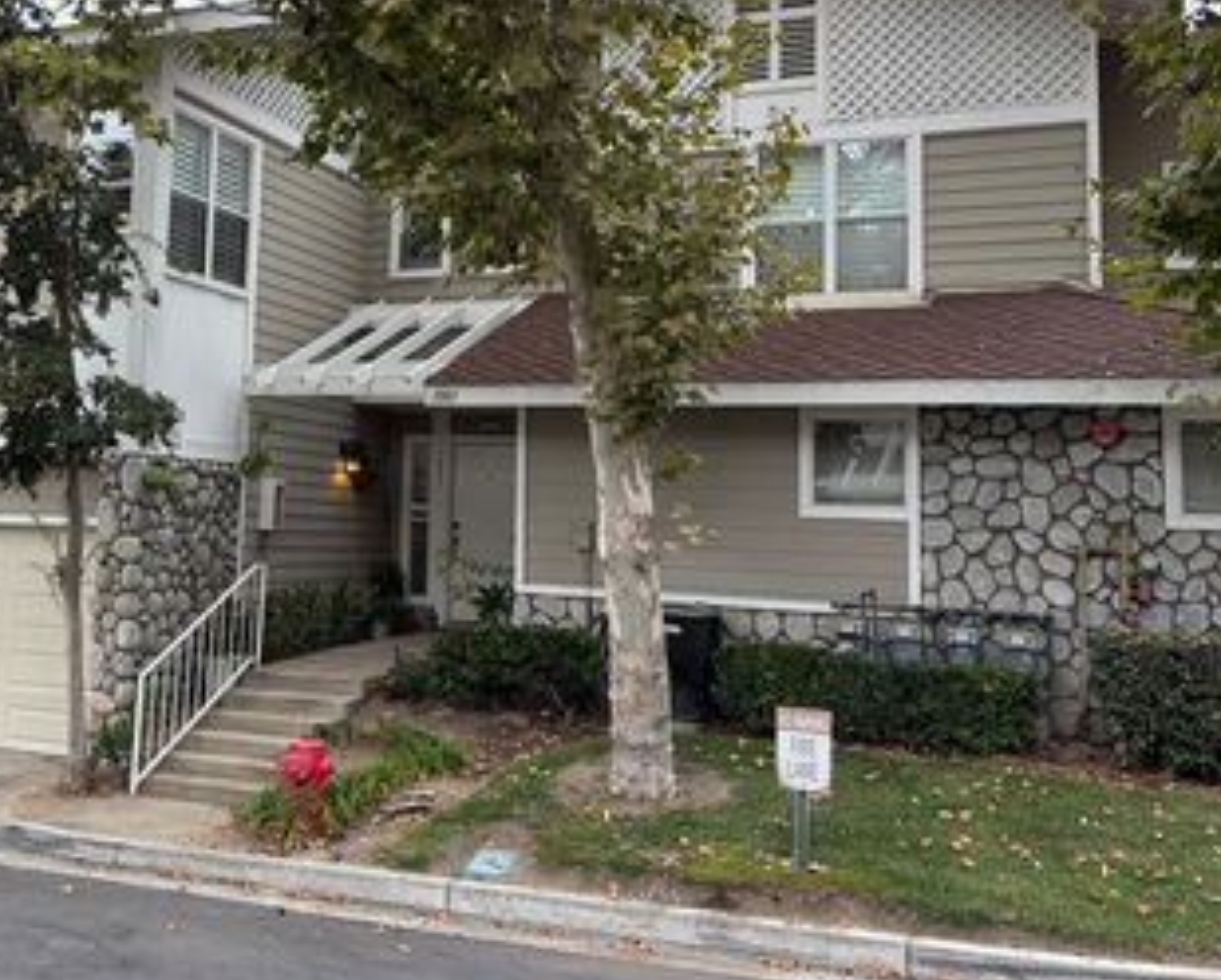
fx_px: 1483
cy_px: 342
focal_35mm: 41
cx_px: 324
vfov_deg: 36.3
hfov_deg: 43.5
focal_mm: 5.96
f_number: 1.6
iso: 50
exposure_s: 1/241
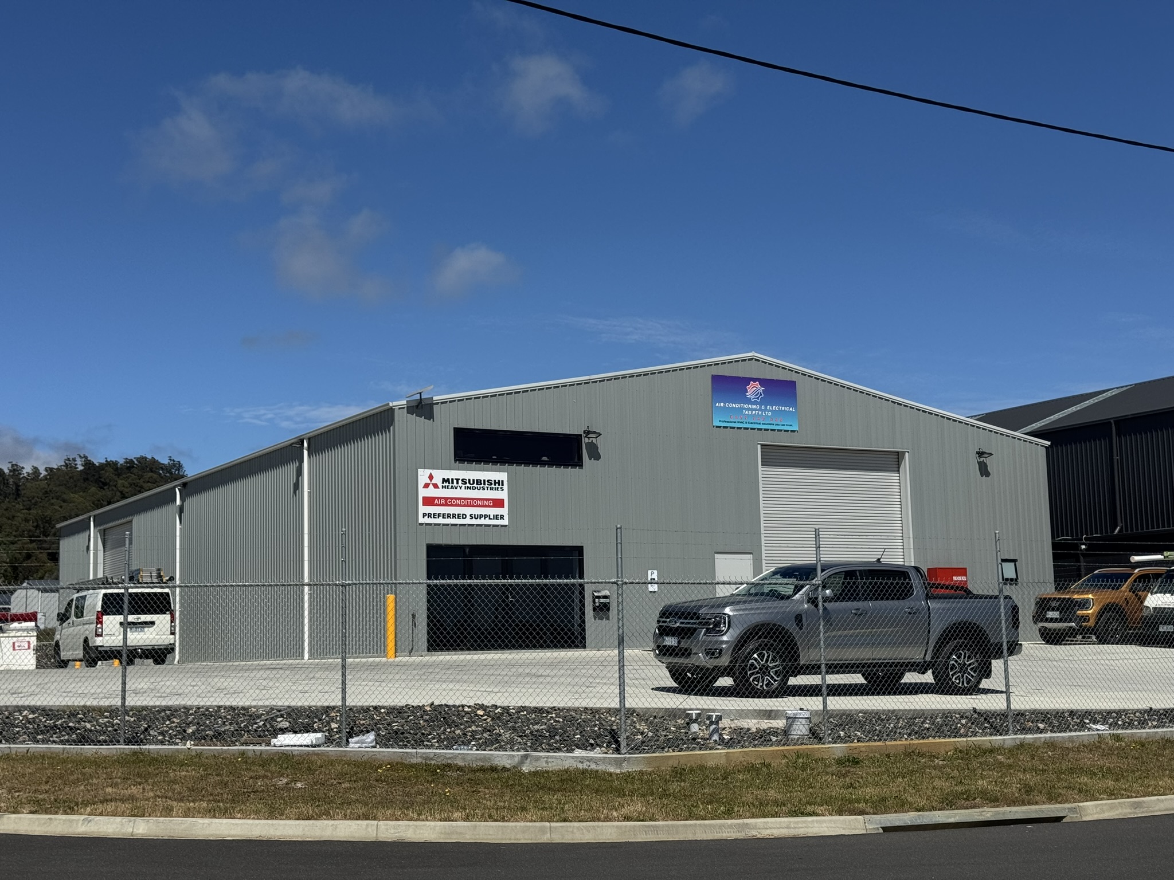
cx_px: 587
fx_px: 1628
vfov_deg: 30.3
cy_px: 440
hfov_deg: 39.7
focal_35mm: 48
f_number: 1.78
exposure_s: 1/9009
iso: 64
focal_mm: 6.76
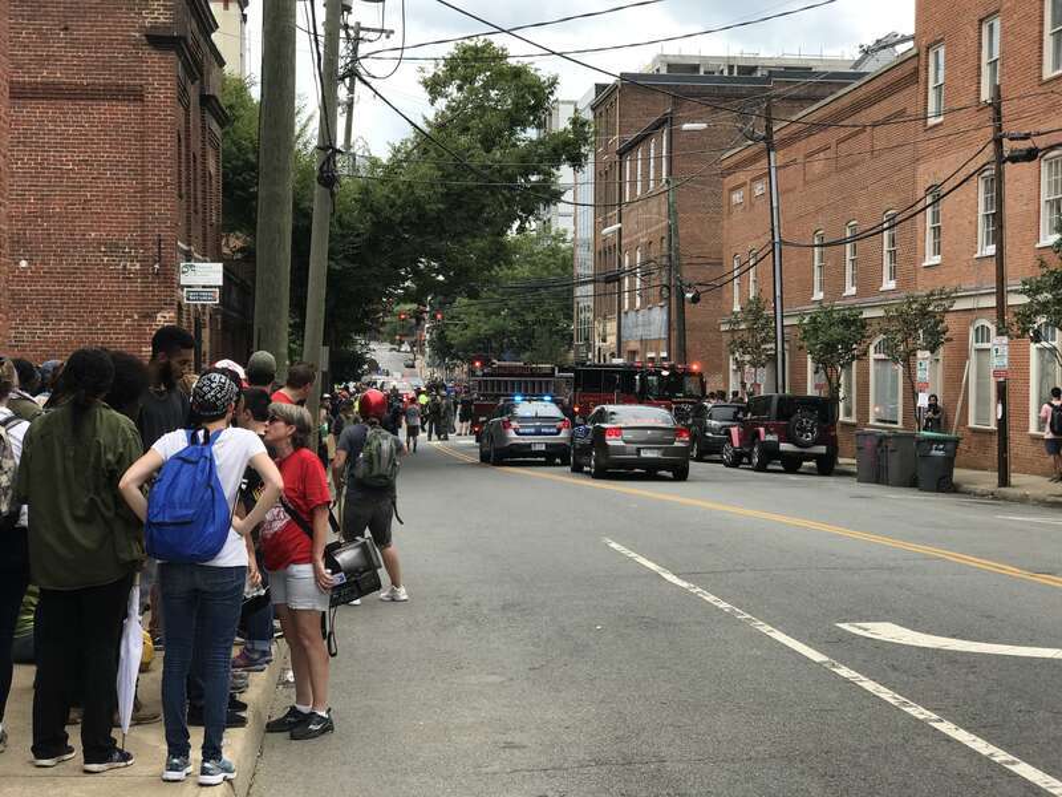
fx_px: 1749
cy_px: 398
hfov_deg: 33.8
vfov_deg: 25.7
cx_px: 531
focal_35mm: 57
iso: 20
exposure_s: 1/308
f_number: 2.8
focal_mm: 6.6
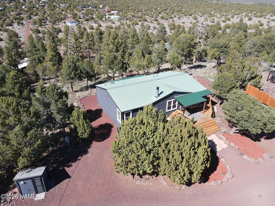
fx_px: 191
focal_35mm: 24
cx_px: 138
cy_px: 103
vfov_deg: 56.8
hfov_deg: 71.6
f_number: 2.8
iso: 100
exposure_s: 1/350
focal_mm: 4.5
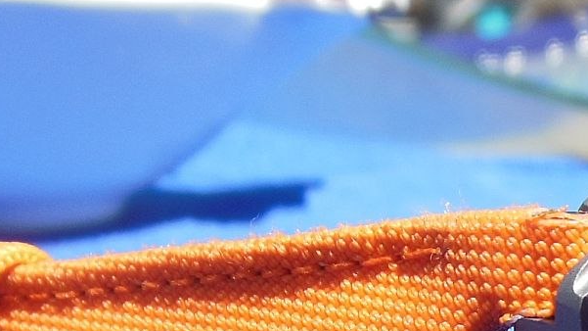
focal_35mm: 58
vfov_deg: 19.0
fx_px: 904
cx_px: 569
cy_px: 446
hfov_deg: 33.4
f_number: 3.2
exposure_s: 1/1000
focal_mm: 4.5
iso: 125
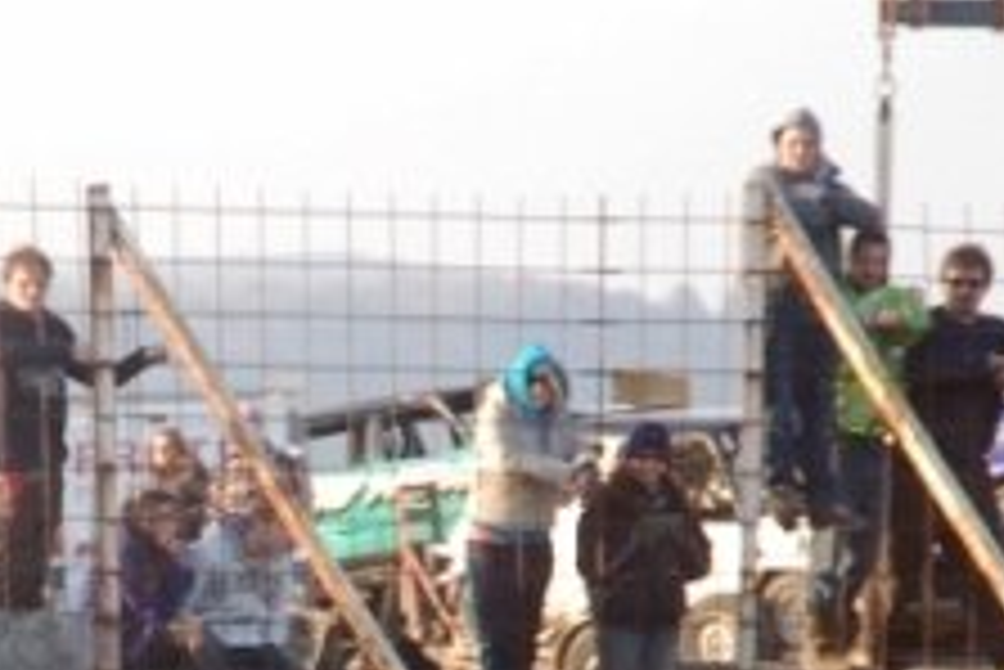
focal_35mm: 408
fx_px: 11398
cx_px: -14
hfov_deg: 5.0
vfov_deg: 3.4
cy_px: 872
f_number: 5.6
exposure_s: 1/400
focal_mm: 95
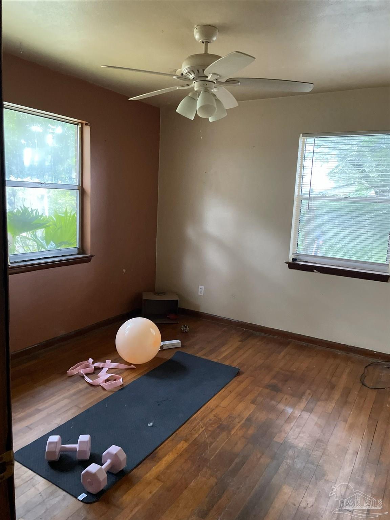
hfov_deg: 53.1
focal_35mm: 26
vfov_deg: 67.3
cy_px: 260
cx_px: 195
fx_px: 391
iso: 500
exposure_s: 1/50
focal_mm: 4.2
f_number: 1.6
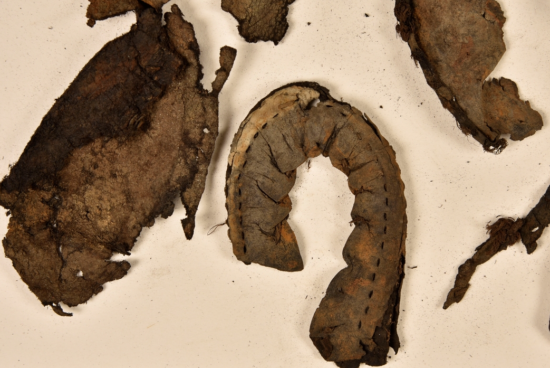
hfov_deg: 17.8
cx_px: 303
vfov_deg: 11.9
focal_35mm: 115
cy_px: 207
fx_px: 1758
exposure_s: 1/160
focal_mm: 100
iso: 100
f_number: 11
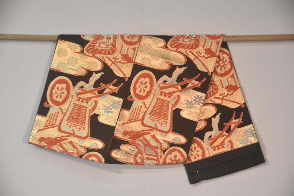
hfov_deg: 21.9
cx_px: 147
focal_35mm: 93
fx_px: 760
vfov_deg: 14.7
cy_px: 98
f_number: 5
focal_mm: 62
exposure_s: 1/60
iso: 640
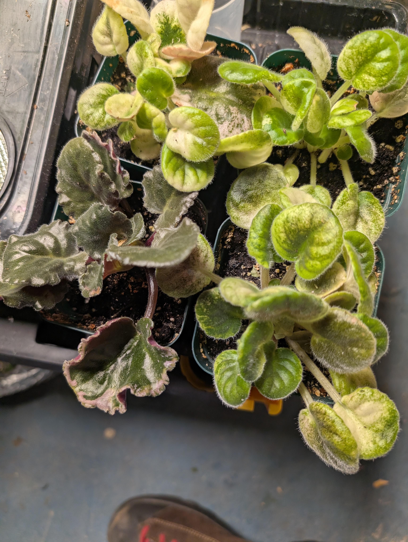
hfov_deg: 56.9
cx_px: 204
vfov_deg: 71.5
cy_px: 271
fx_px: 376
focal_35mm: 24
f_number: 1.68
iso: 86
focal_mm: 6.9
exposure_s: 1/396
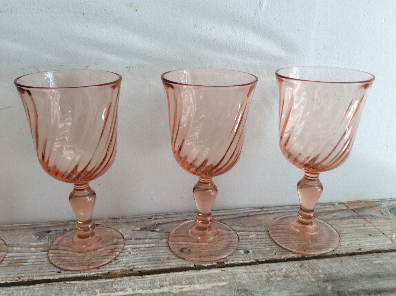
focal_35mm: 32
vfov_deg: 44.1
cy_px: 148
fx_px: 366
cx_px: 198
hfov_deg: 56.9
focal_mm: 3.3
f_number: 2.4
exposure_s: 1/25
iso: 32
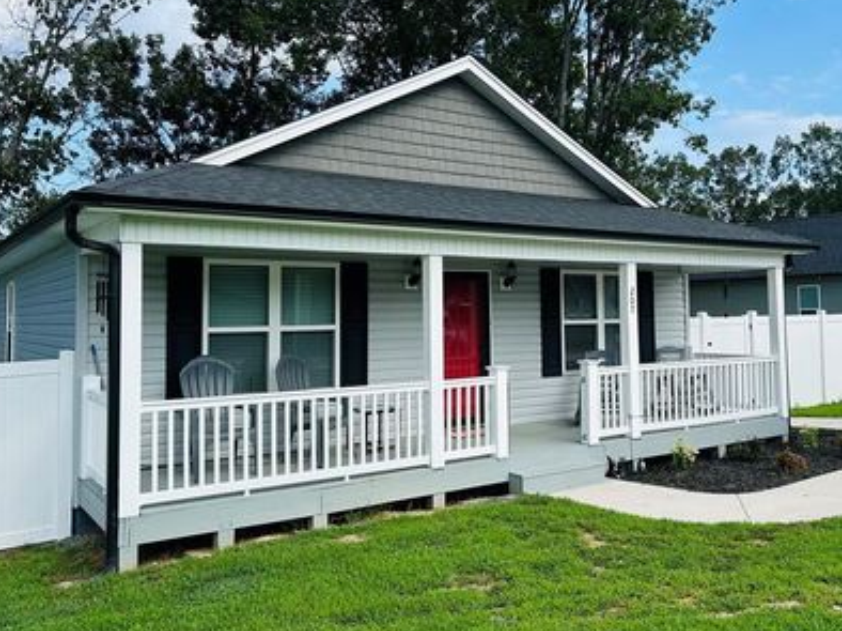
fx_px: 802
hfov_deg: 55.1
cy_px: 264
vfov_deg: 42.8
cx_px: 489
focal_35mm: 33
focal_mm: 5.7
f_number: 1.5
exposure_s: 1/2632
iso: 50
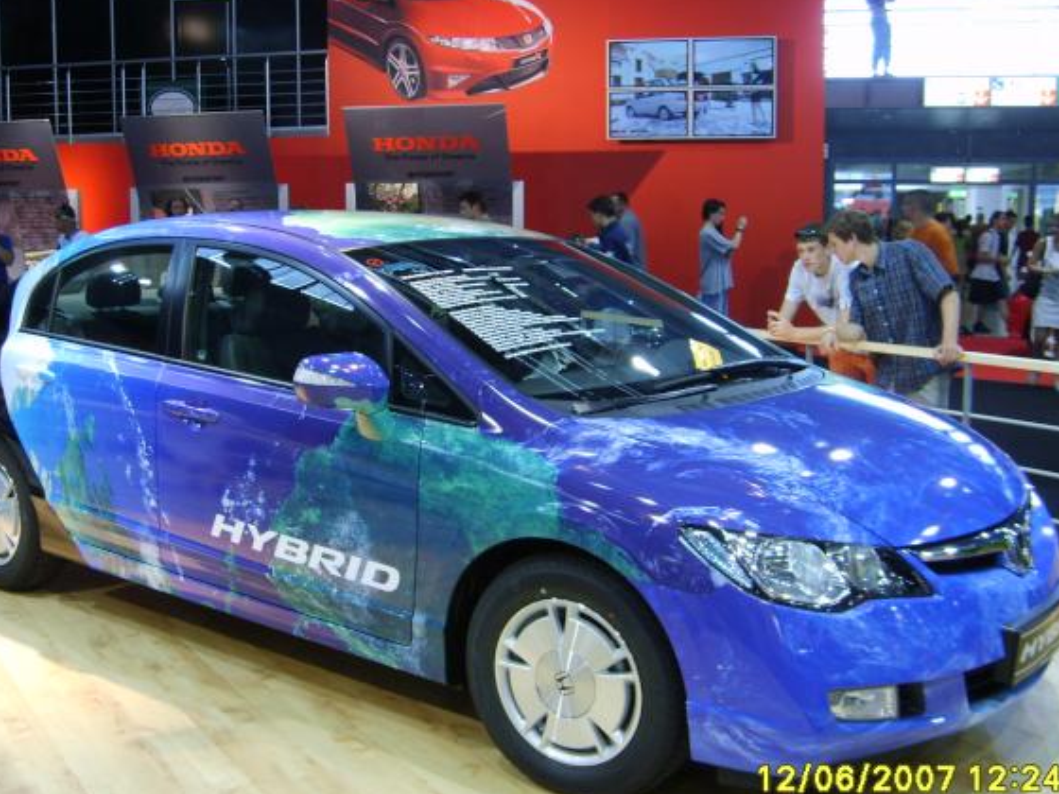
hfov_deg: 46.8
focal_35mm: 40
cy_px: 380
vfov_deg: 36.0
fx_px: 1224
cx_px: 503
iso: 96
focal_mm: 5.8
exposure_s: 1/30
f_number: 2.8
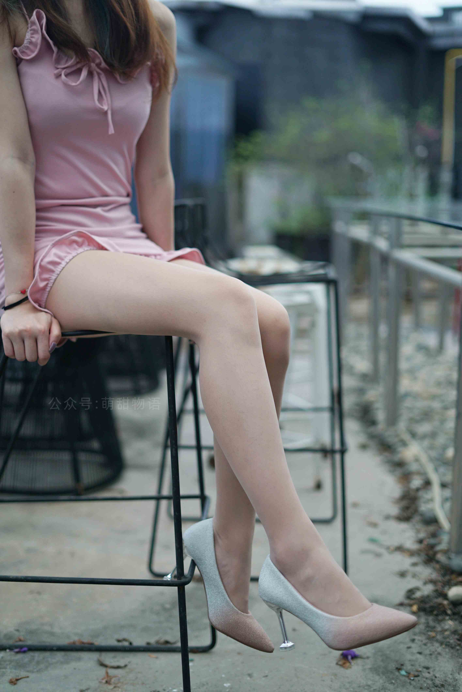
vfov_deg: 39.6
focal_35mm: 50
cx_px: 231
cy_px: 346
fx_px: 961
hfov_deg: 27.0
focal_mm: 50
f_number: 2
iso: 200
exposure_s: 1/100
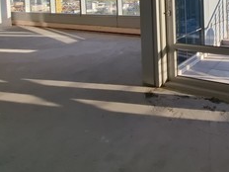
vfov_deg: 42.3
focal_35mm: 28
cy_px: -3
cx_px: 213
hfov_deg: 53.9
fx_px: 185
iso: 50
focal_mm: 2.2
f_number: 2.2
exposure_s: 1/121
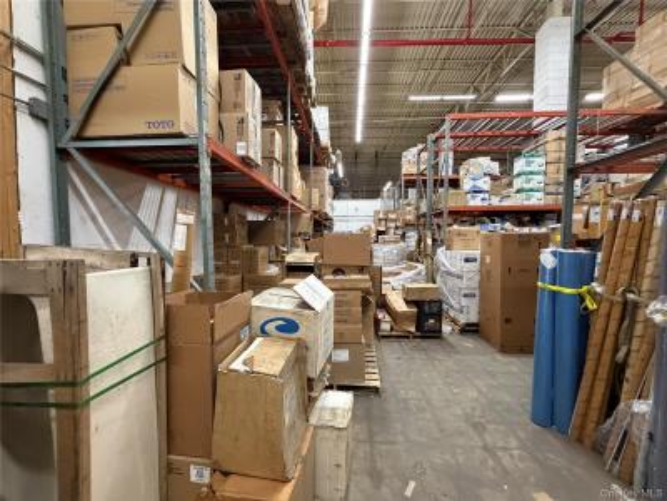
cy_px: 250
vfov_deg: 85.7
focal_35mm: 14
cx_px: 334
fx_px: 270
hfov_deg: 102.1
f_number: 2.2
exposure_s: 1/60
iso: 800
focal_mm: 2.22
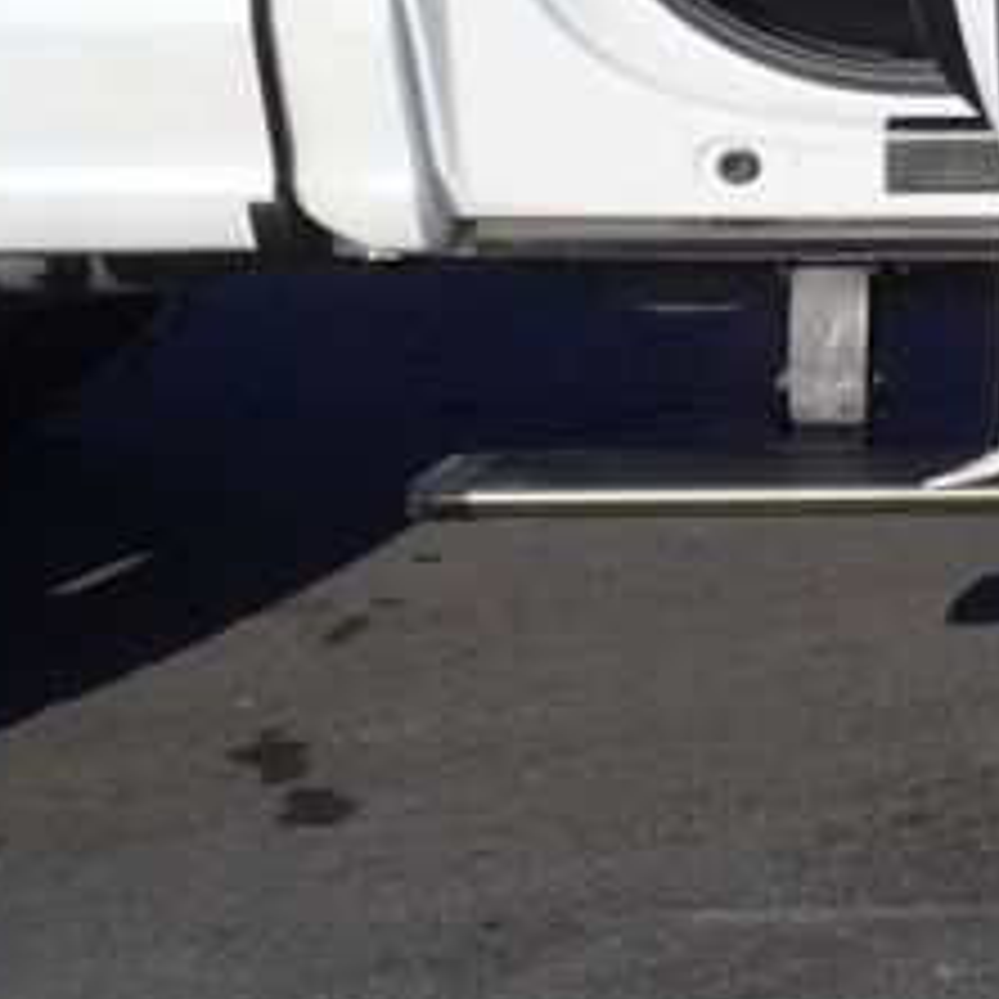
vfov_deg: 11.2
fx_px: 4996
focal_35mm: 153
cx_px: 2241
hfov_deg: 10.2
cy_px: -274
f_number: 11
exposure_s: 1/160
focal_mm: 26
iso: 100
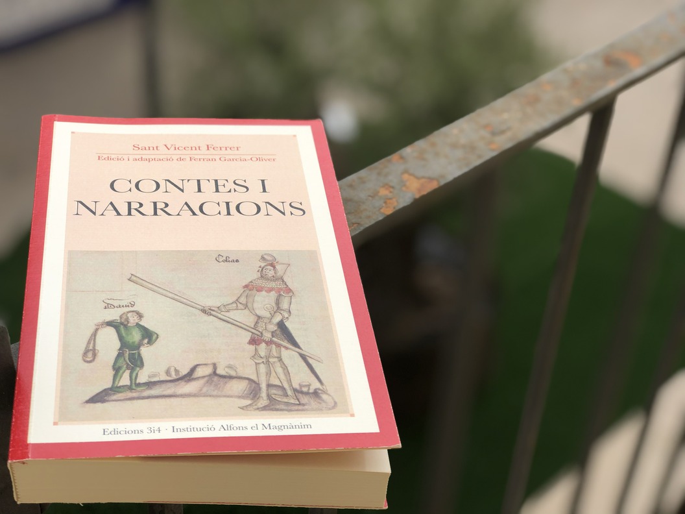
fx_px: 1128
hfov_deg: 33.8
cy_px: 257
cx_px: 342
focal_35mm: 57
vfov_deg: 25.7
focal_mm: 6.6
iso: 20
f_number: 2.8
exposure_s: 1/320
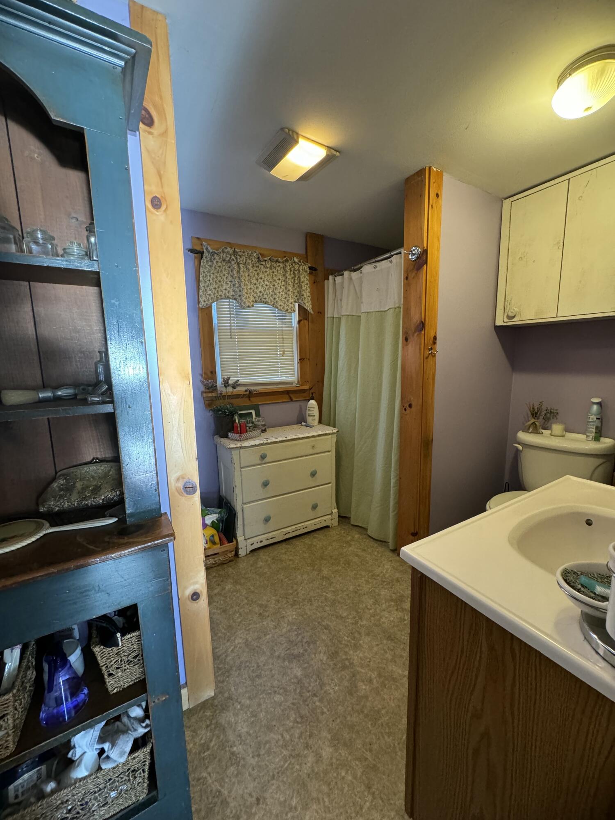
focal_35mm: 14
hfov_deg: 85.7
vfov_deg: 102.1
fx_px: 332
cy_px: 410
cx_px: 308
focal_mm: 2.22
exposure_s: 1/60
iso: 400
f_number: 2.2
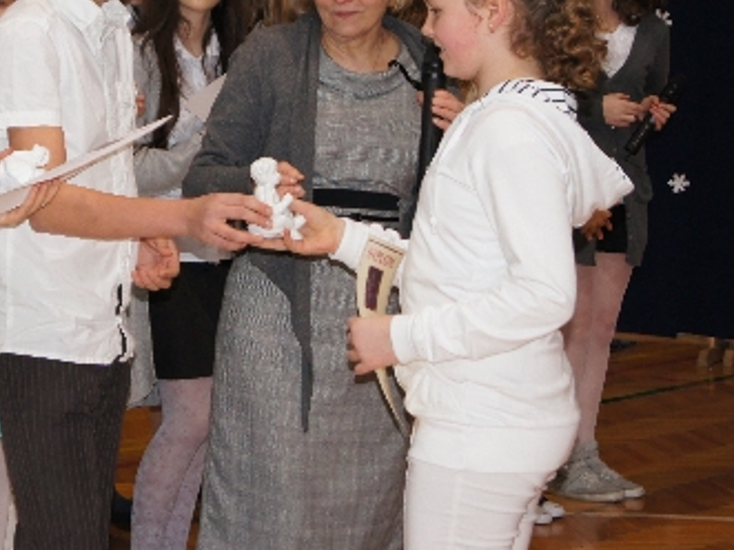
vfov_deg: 10.3
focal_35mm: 144
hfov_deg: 13.7
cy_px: 181
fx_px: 3050
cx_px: 142
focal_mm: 55
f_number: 5.6
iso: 800
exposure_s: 1/100
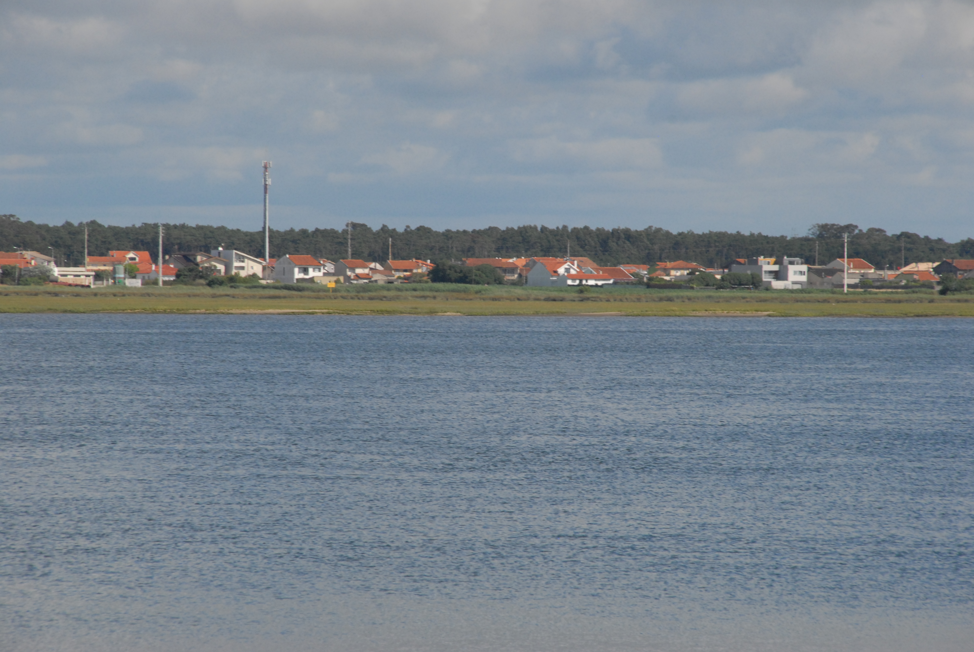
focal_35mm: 202
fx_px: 5485
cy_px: 326
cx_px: 487
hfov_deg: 10.1
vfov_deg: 6.8
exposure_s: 1/640
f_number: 13
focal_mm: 135
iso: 640
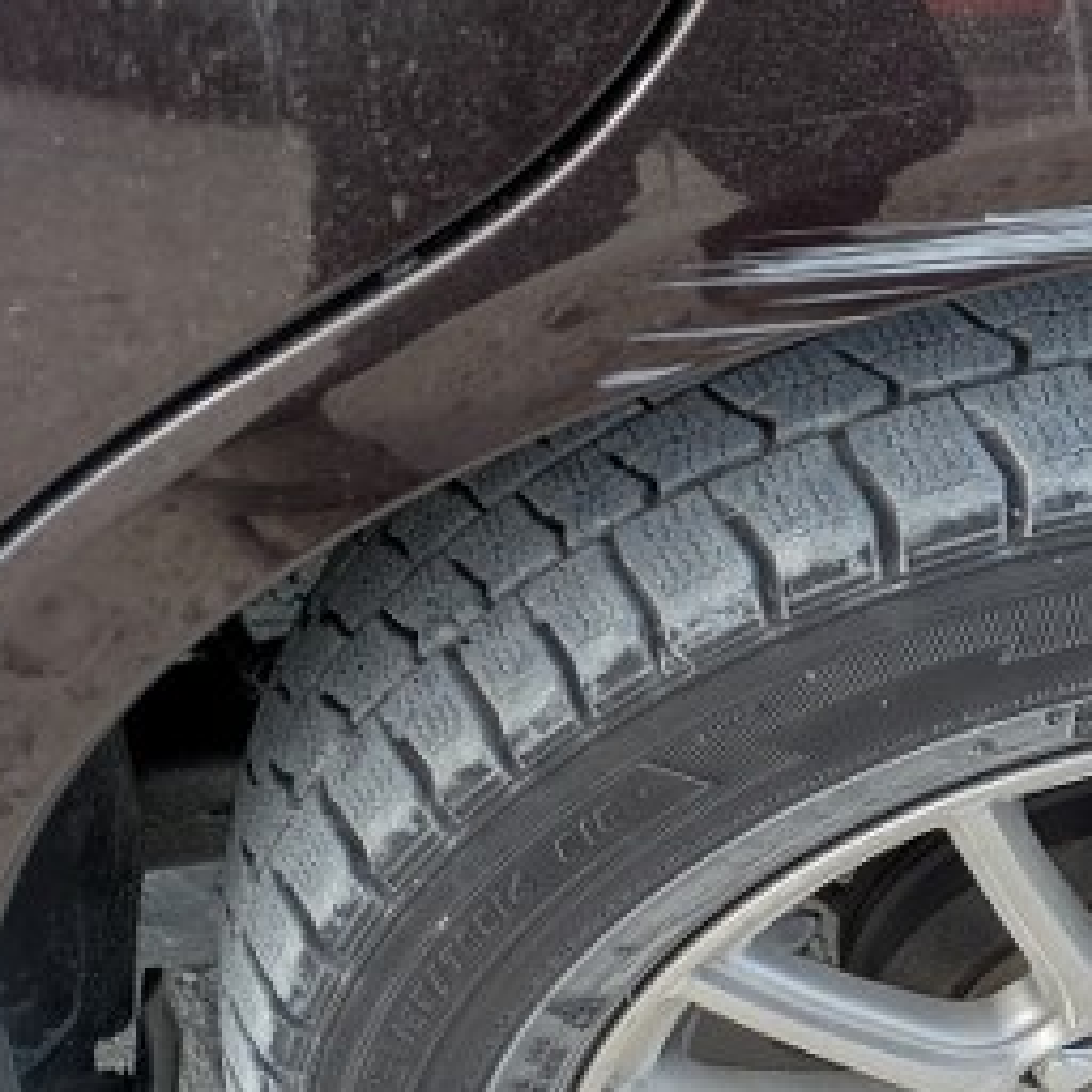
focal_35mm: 69
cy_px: 614
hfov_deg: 23.6
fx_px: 2463
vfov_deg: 25.0
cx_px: 1167
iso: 70
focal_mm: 5.43
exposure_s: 1/670
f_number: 1.89
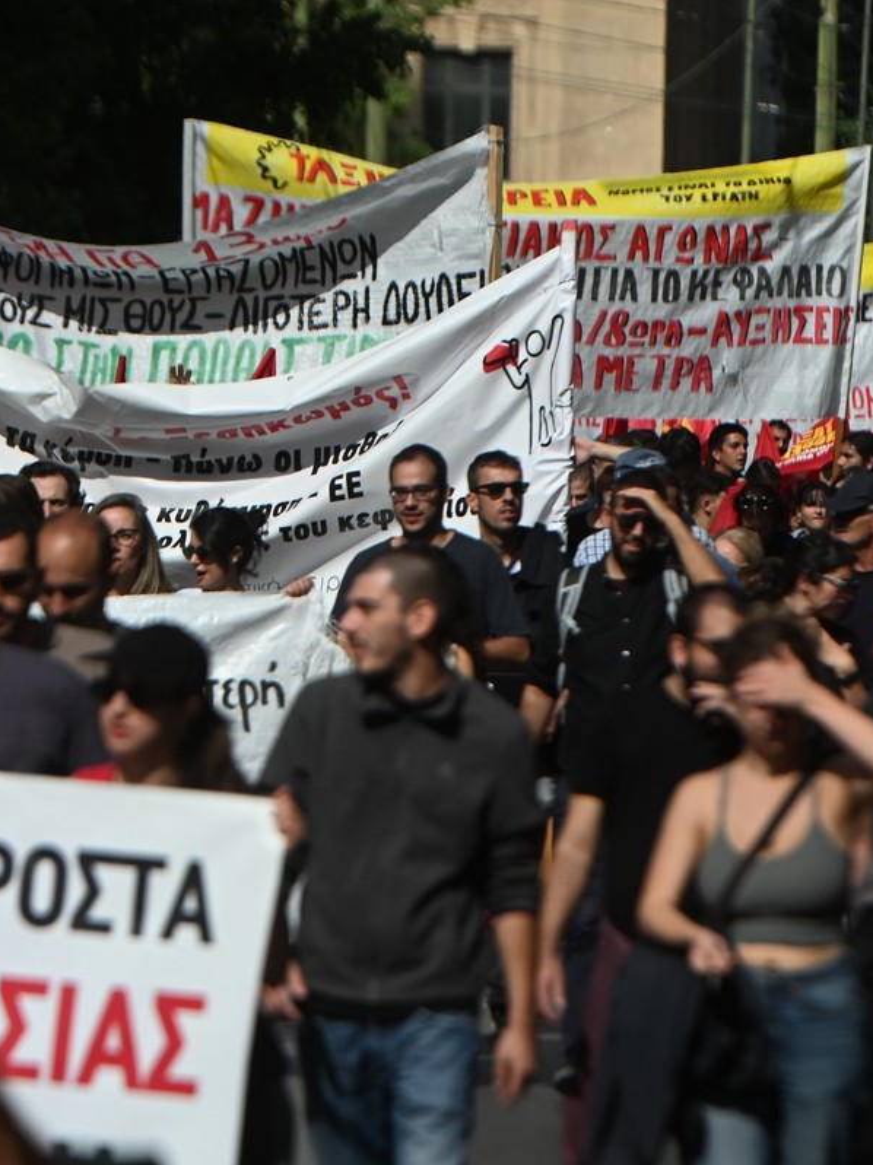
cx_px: 429
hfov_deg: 3.9
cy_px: 582
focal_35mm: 379
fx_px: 12751
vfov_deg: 5.2
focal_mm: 175
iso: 500
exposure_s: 1/10000
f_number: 4
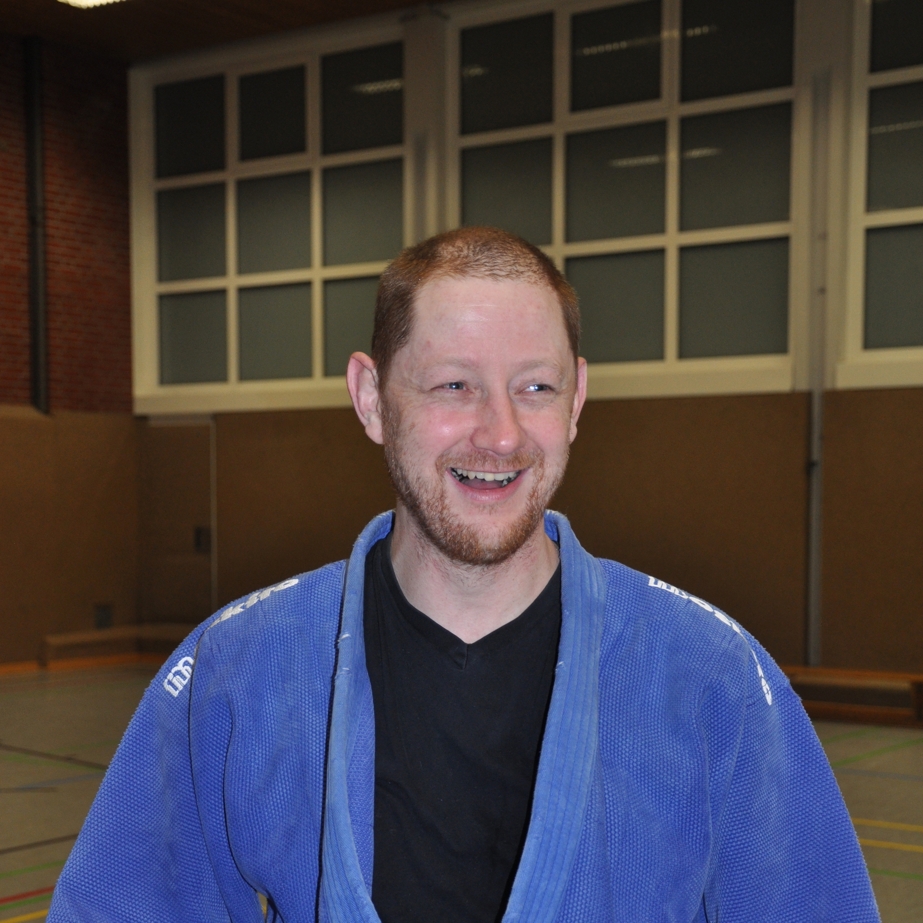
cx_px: 460
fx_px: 1750
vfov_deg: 29.4
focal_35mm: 58
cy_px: 581
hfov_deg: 29.6
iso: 400
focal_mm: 30
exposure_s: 1/60
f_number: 4.2
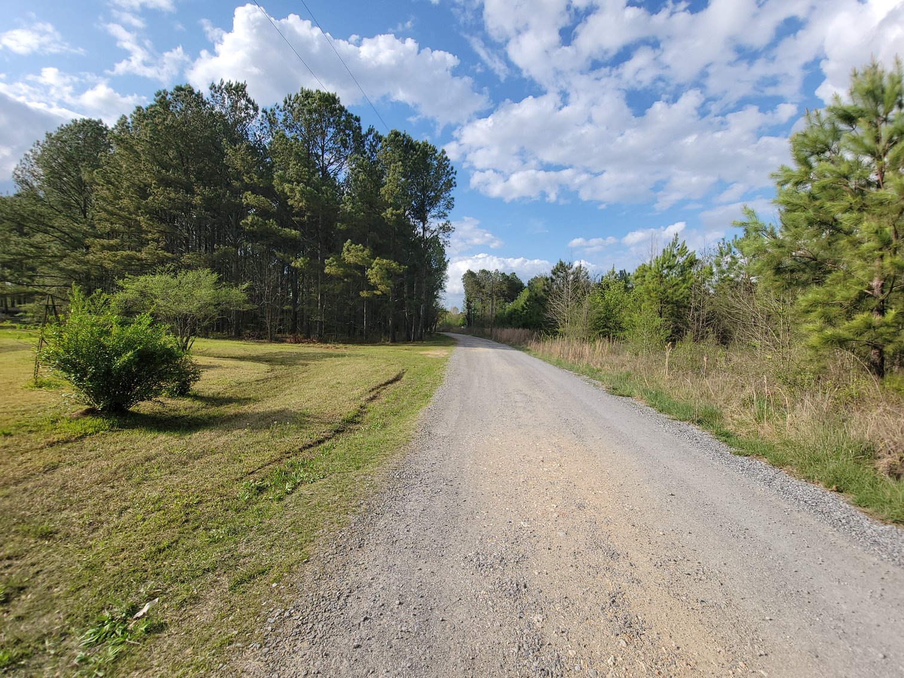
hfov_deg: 106.2
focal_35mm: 13
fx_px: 340
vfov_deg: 89.9
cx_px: 452
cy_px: 339
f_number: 2.2
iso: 50
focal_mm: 2.2
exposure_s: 1/1650
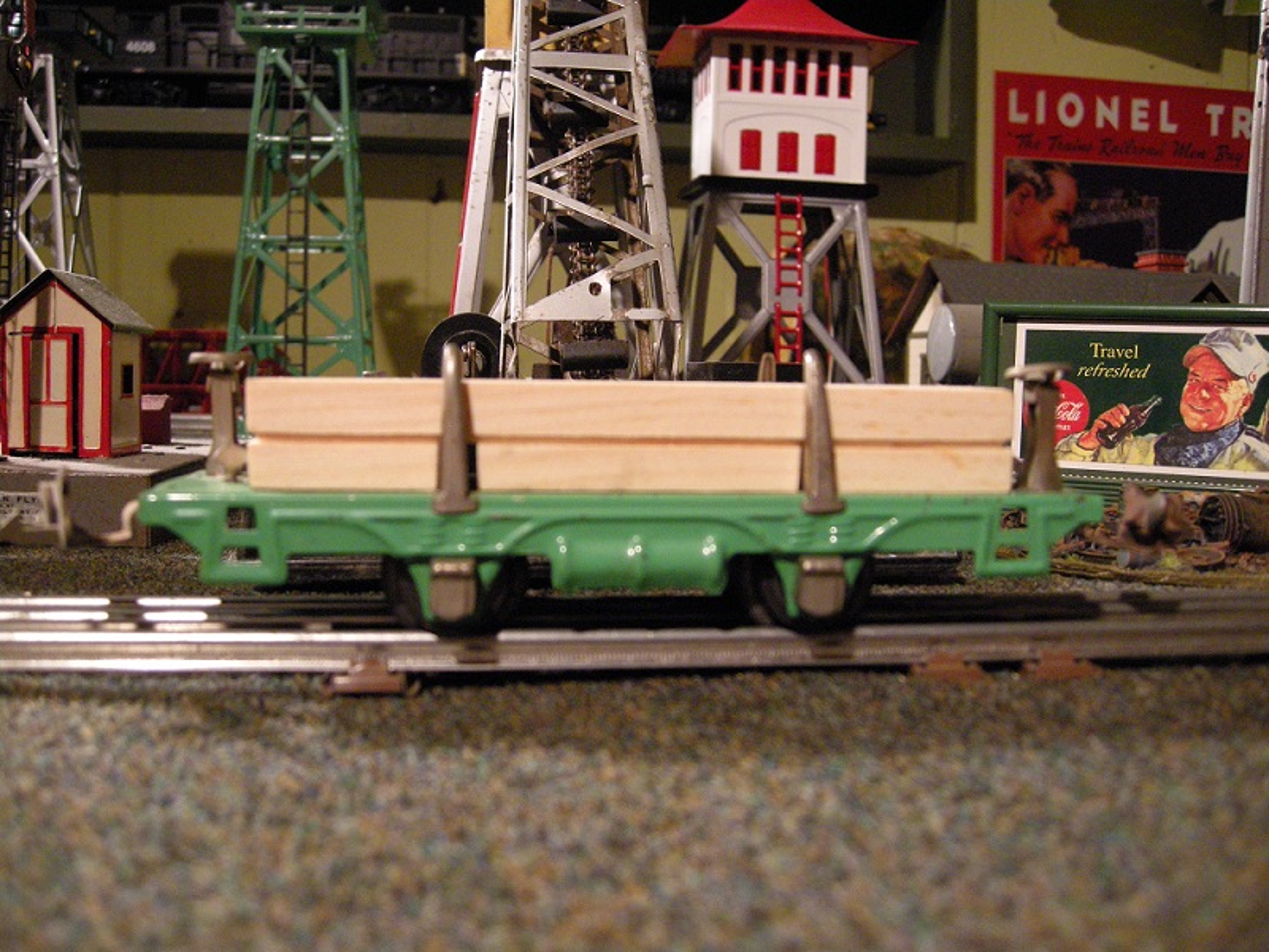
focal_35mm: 35
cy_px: 476
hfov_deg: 52.6
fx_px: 1283
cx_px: 634
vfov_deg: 40.7
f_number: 2.7
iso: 400
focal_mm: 7.5
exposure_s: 1/15.5
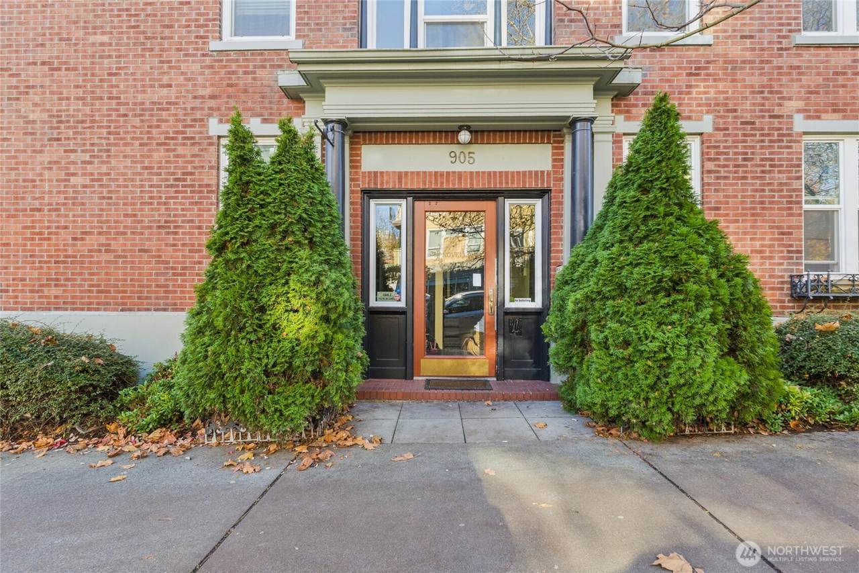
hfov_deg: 87.7
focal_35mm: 19
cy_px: 286
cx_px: 430
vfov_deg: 65.2
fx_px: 447
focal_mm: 12.5
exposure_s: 1/30
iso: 500
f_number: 9
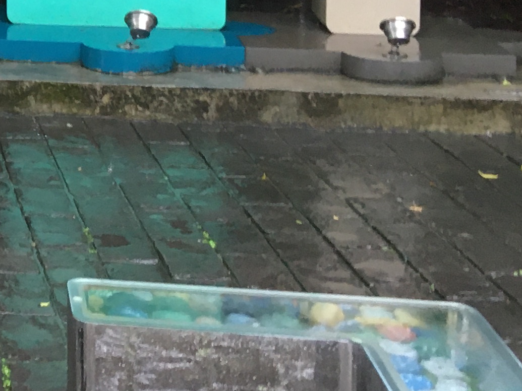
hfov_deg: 15.1
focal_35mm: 113
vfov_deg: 12.6
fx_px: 1704
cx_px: -412
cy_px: -156
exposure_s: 1/30
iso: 64
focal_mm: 4.15
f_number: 2.2
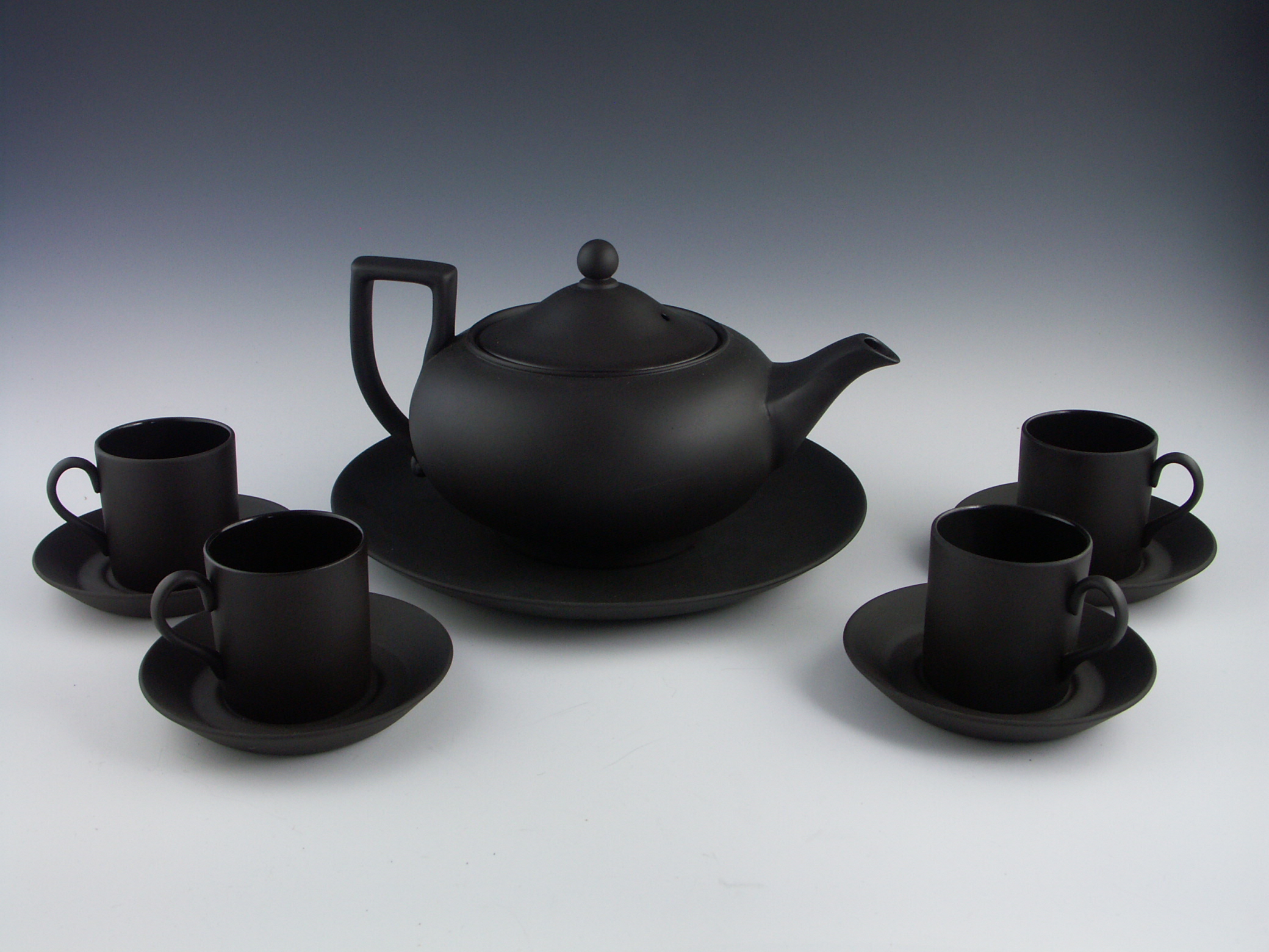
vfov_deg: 38.7
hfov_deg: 50.1
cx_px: 634
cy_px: 476
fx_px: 1356
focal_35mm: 37
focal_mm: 9.44
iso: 100
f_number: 5.6
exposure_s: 1/30
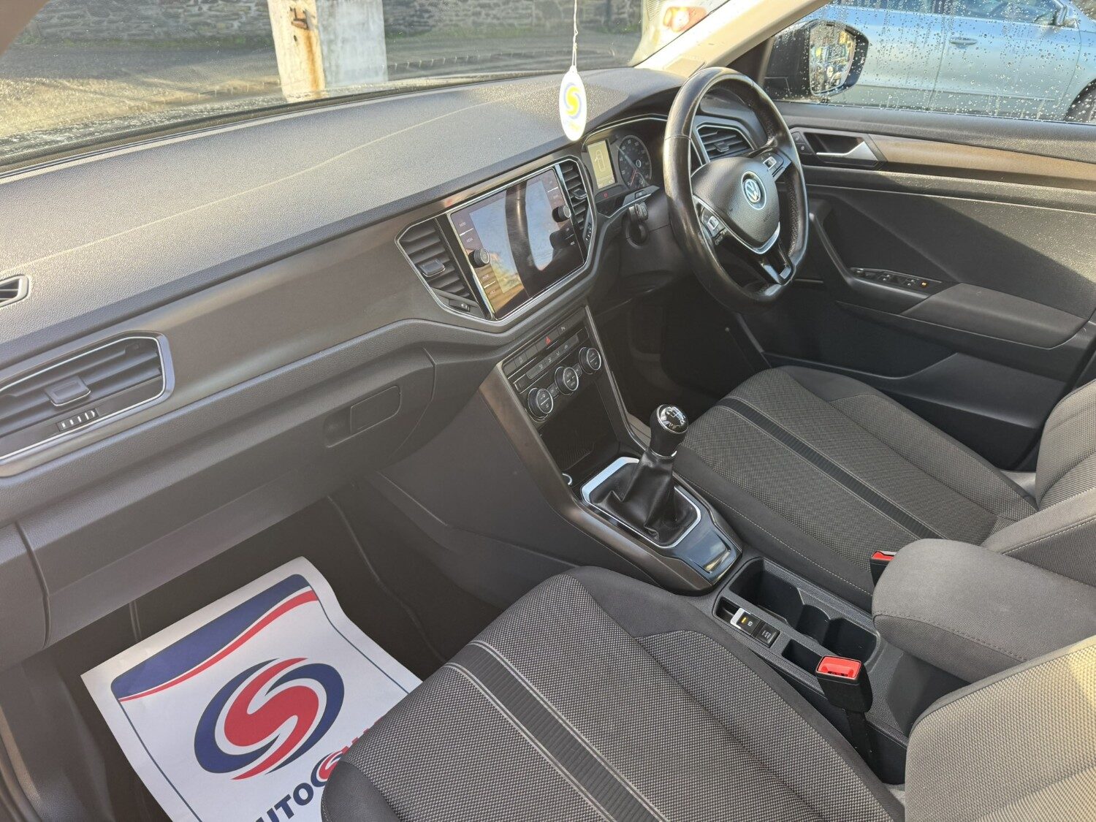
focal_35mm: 24
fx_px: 760
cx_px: 548
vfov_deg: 56.8
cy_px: 411
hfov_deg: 71.6
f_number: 1.78
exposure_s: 1/121
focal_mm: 6.76
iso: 100
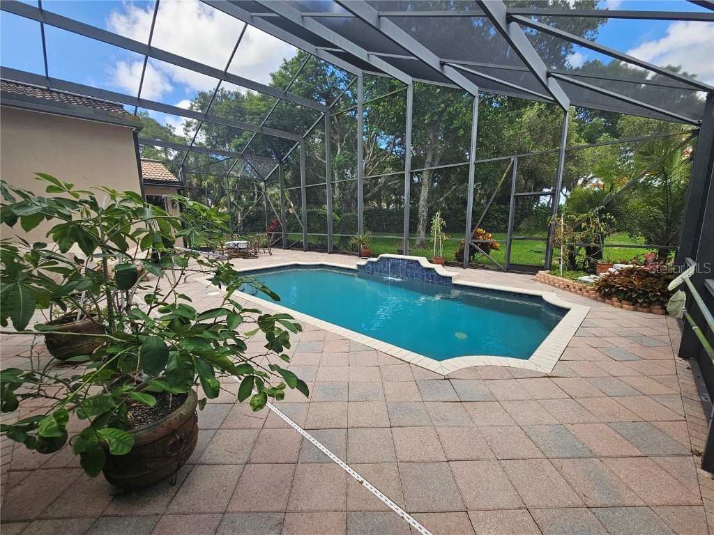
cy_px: 268
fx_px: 268
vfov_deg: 89.9
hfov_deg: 106.2
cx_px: 357
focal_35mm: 13
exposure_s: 1/275
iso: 50
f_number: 2.2
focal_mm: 2.2
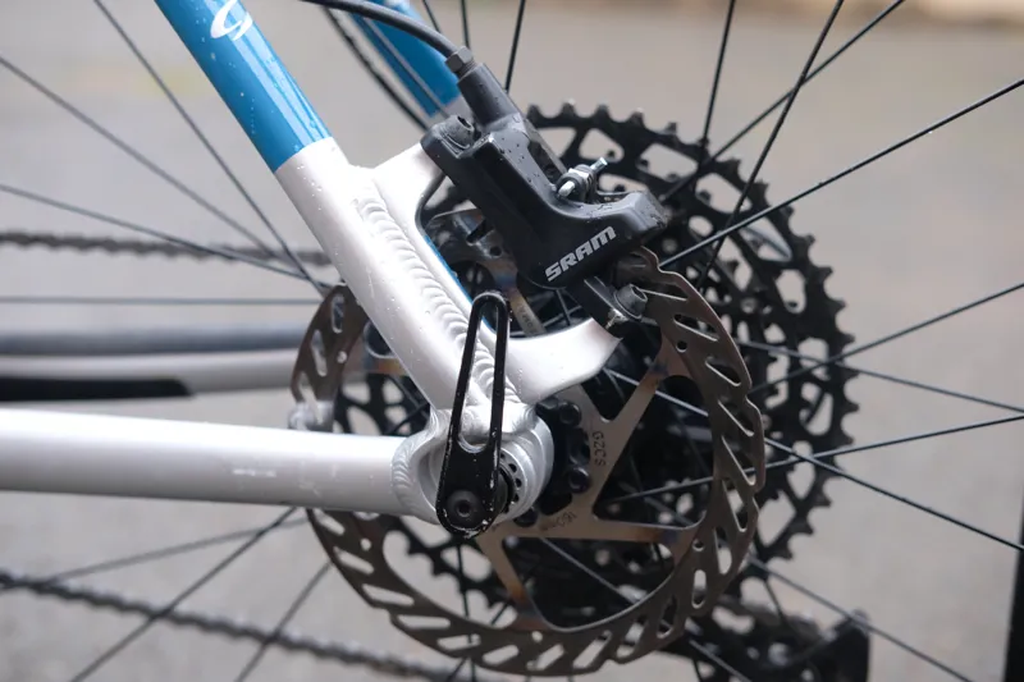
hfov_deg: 37.5
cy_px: 341
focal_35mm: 53
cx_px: 512
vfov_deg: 25.5
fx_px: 1507
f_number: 3.6
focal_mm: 35
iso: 500
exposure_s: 1/60
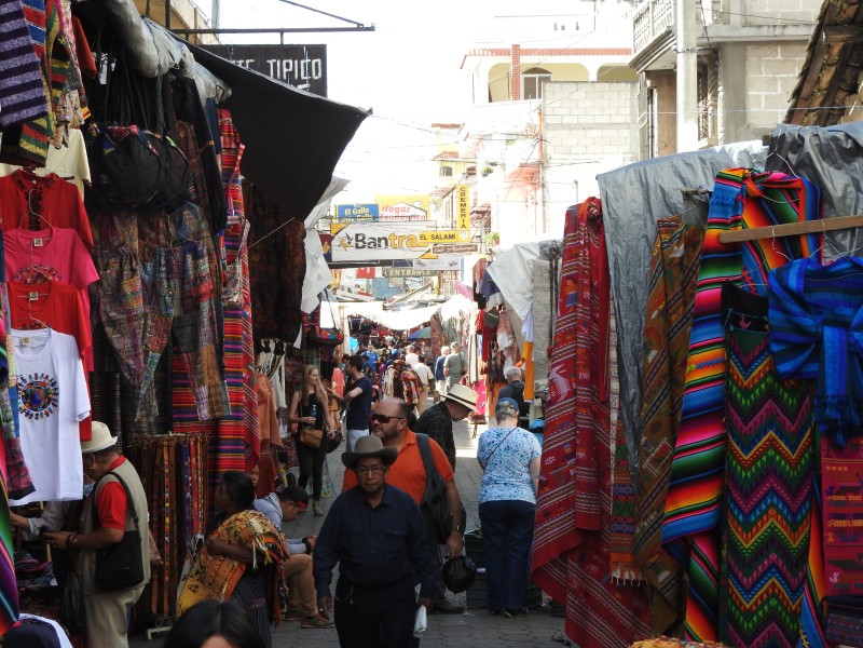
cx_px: 432
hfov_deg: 20.7
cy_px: 324
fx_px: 2368
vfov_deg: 15.6
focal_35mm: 95
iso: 100
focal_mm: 17
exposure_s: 1/160
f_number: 4.8
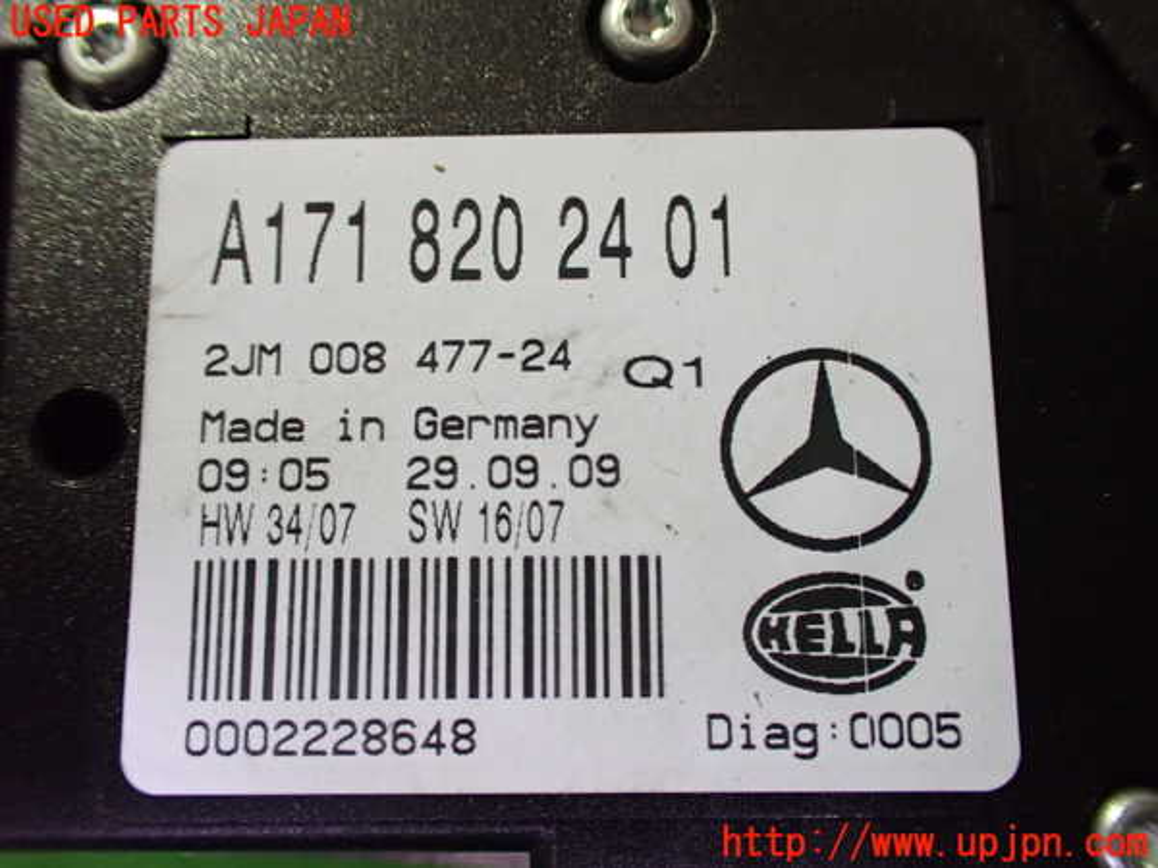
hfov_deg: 60.0
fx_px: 1004
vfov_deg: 46.8
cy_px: 434
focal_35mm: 30
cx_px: 579
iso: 800
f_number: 2.3
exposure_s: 1/40
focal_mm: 5.4
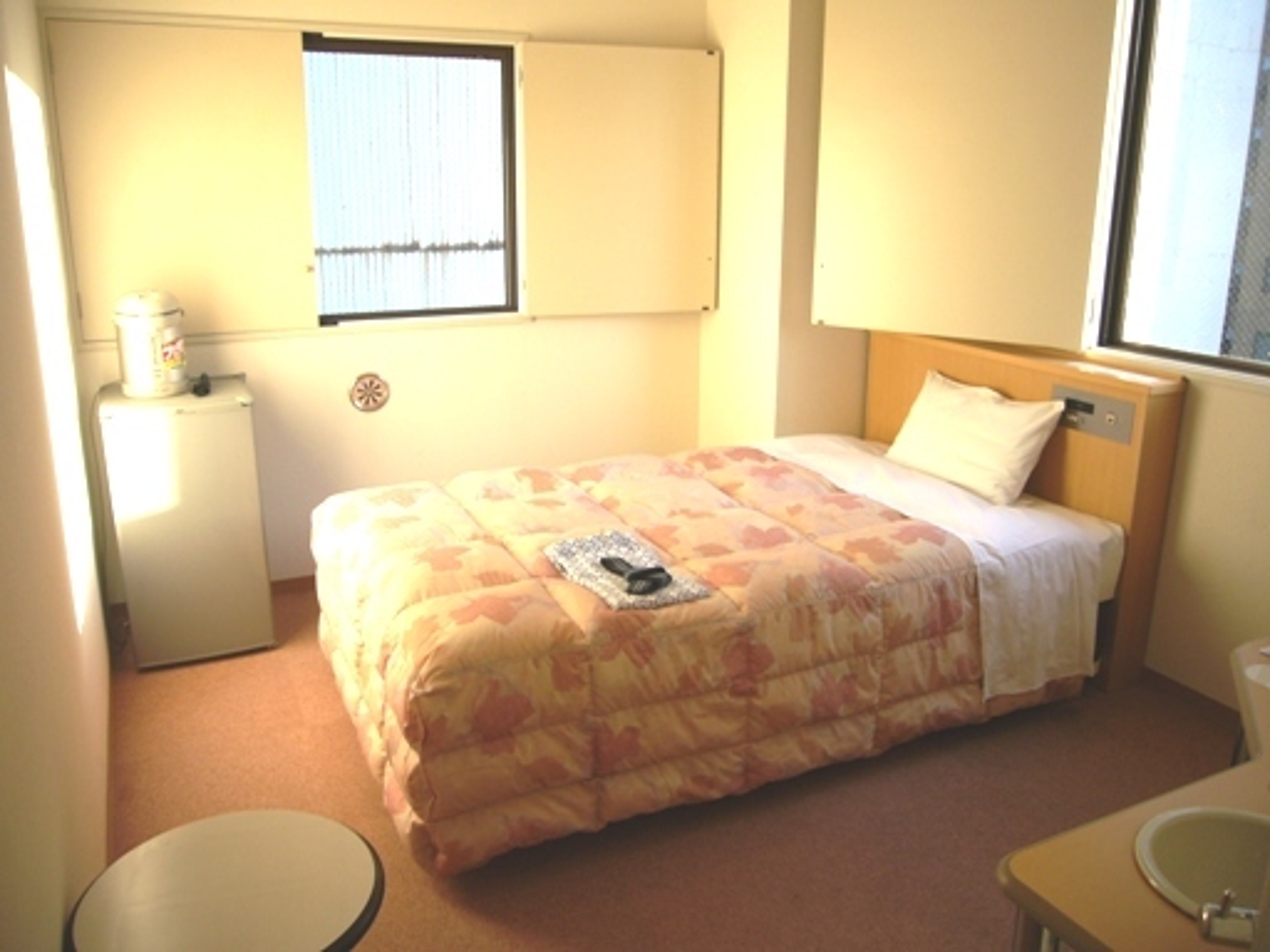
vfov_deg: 49.7
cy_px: 476
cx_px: 635
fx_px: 1027
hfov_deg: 63.4
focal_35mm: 28
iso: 80
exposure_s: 1/60
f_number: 2.8
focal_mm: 4.6
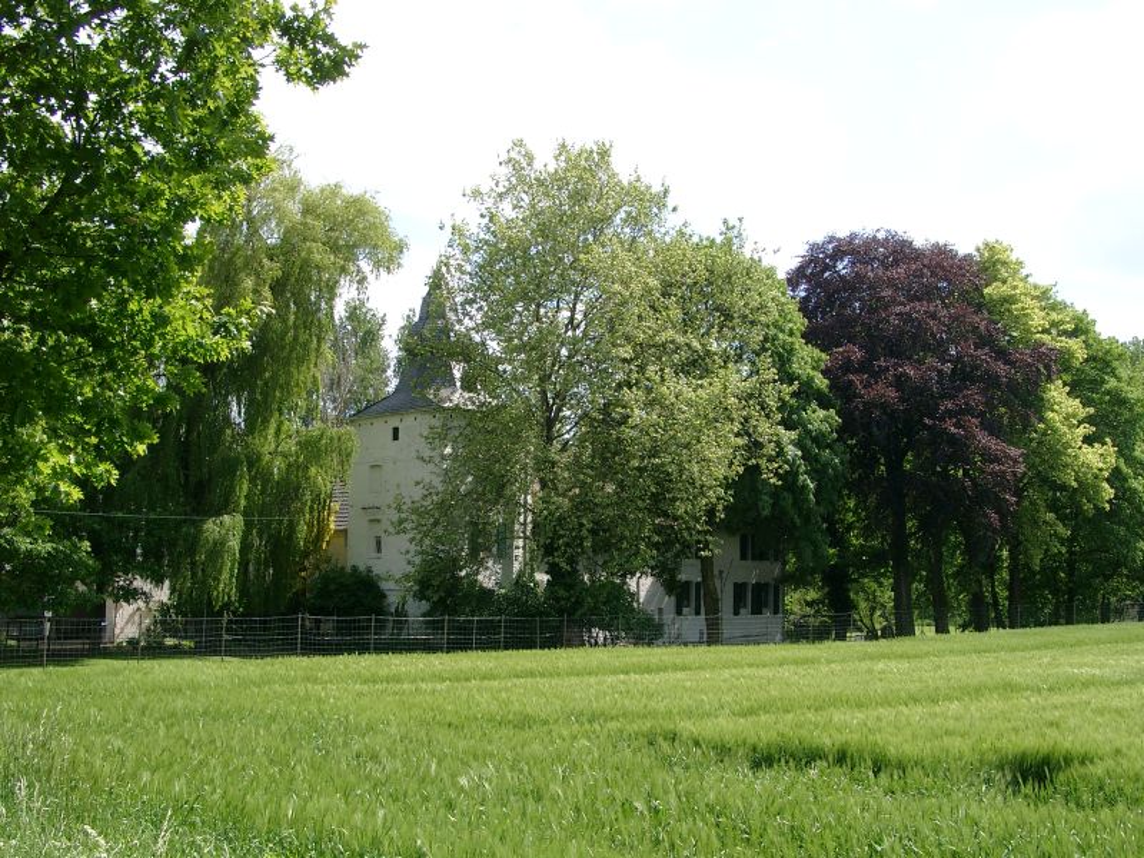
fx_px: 1487
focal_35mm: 45
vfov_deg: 32.2
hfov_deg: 42.1
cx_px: 572
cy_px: 429
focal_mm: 9.29
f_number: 4
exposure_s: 1/391
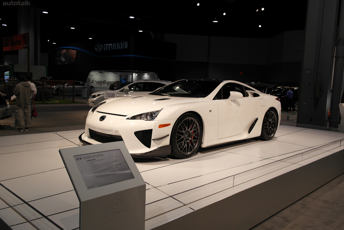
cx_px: 172
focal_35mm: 30
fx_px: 287
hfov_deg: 61.9
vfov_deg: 43.6
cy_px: 115
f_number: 3.5
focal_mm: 20
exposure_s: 1/80
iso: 100
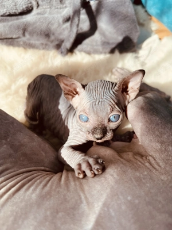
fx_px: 166
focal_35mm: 25
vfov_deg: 69.4
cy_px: 115
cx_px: 86
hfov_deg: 54.9
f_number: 1.6
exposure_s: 1/305
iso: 32
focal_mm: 5.1
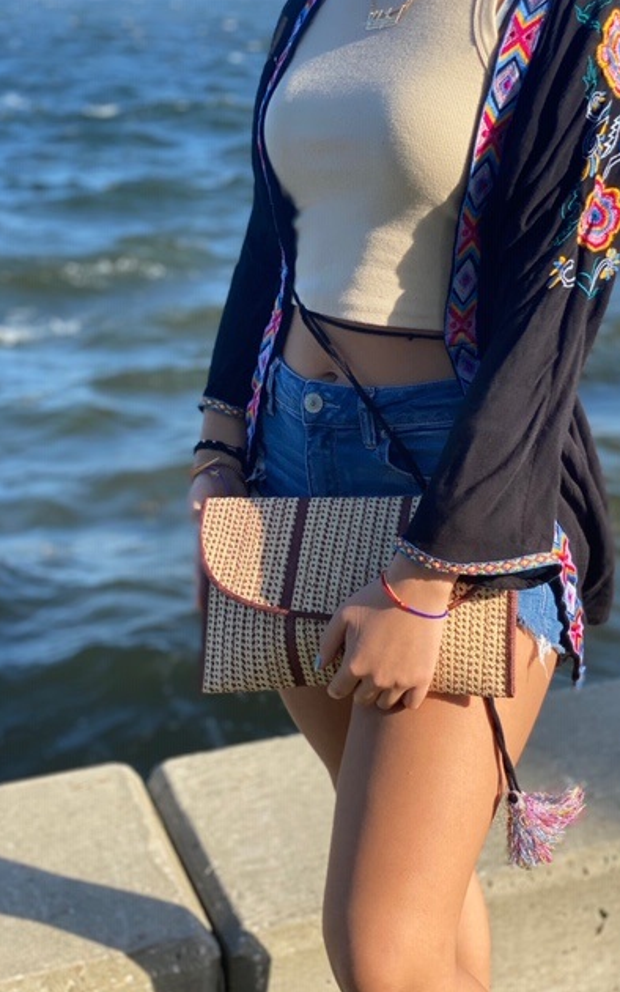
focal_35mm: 56
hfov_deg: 23.1
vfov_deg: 36.3
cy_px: 490
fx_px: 1513
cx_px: 367
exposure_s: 1/585
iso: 20
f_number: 2
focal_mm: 6
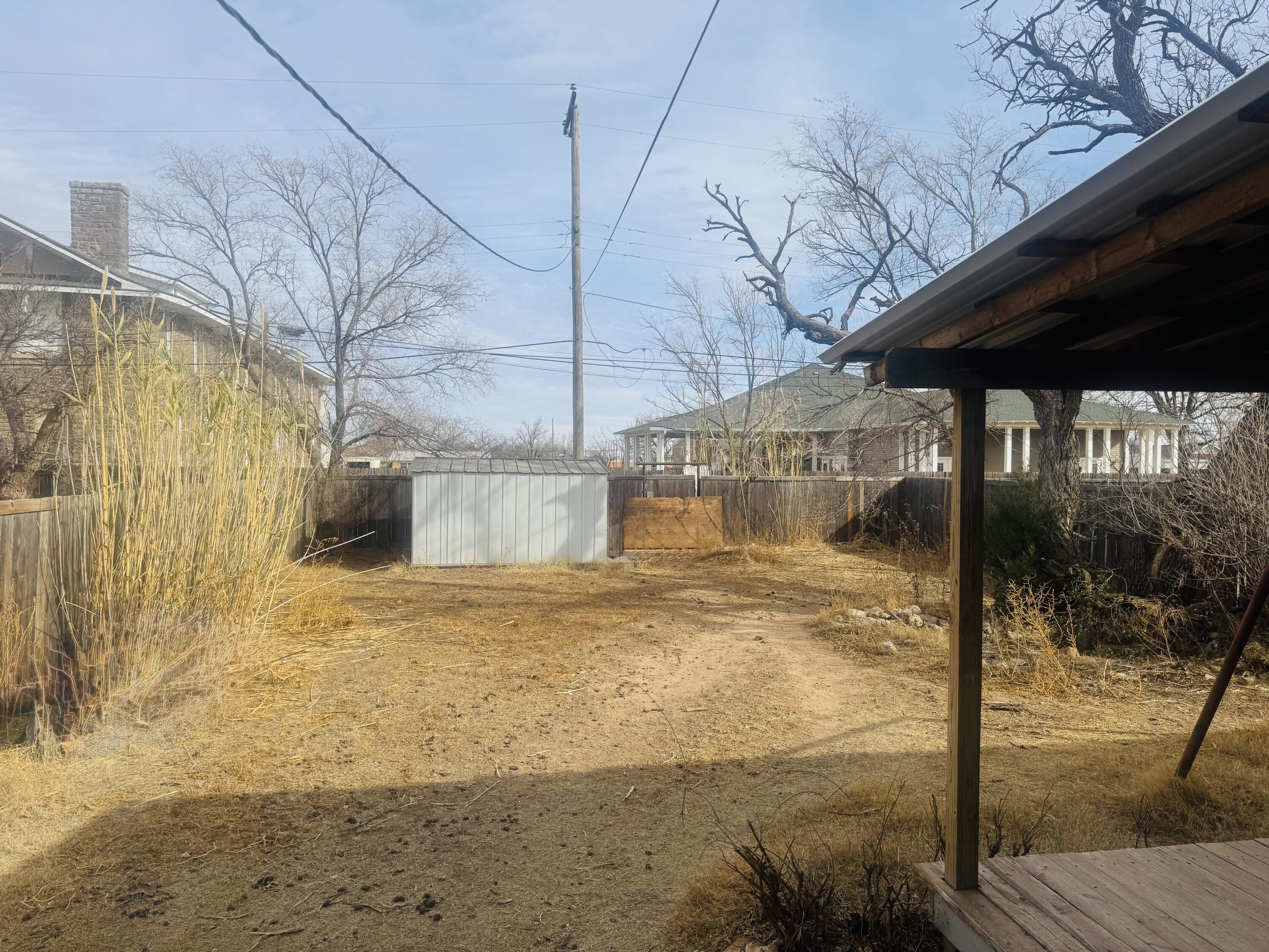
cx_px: 634
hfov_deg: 71.6
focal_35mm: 24
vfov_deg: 56.8
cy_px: 476
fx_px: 880
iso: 80
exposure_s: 1/4608
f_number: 1.78
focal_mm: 6.76
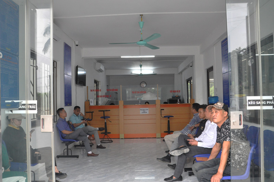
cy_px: 91
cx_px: 137
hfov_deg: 59.6
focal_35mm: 32
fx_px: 239
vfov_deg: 41.6
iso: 3200
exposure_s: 1/320
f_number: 9
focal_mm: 21
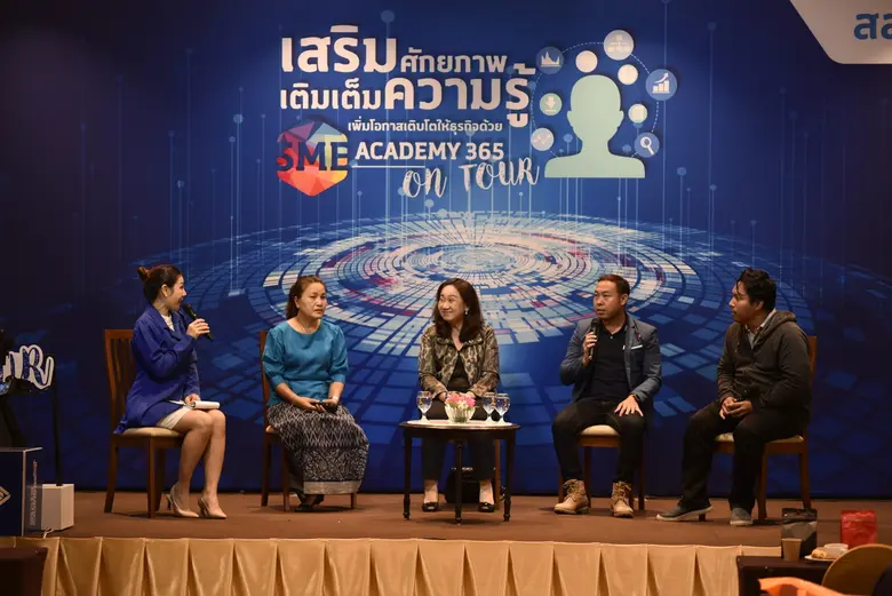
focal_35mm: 110
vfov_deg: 12.5
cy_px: 298
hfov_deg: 18.6
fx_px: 2727
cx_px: 446
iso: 1000
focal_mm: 110
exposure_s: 1/250
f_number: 3.5
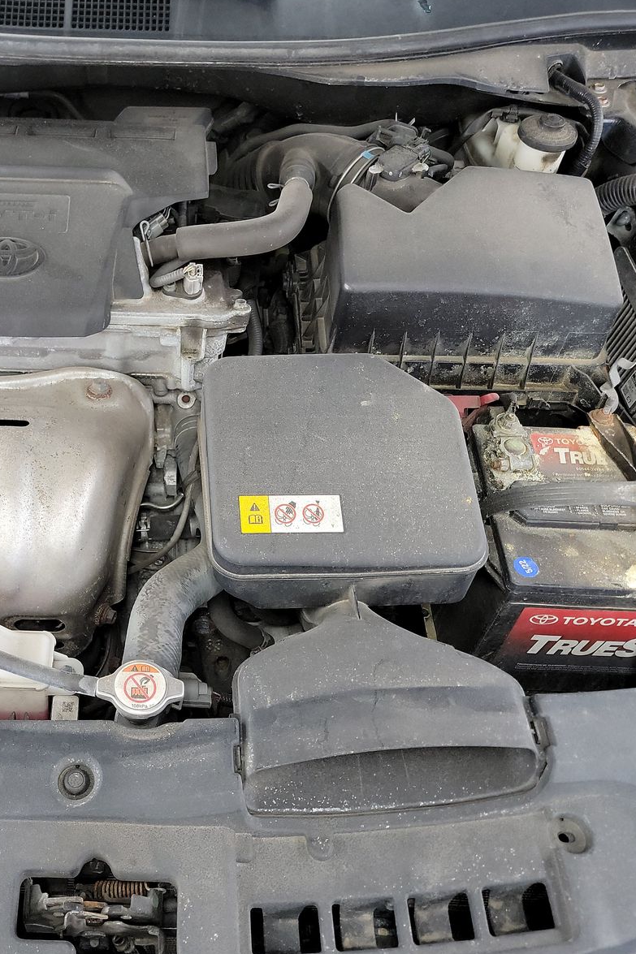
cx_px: 123
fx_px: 901
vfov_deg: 55.8
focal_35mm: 34
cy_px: 477
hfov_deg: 37.4
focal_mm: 6.7
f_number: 1.8
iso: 479
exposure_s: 1/59
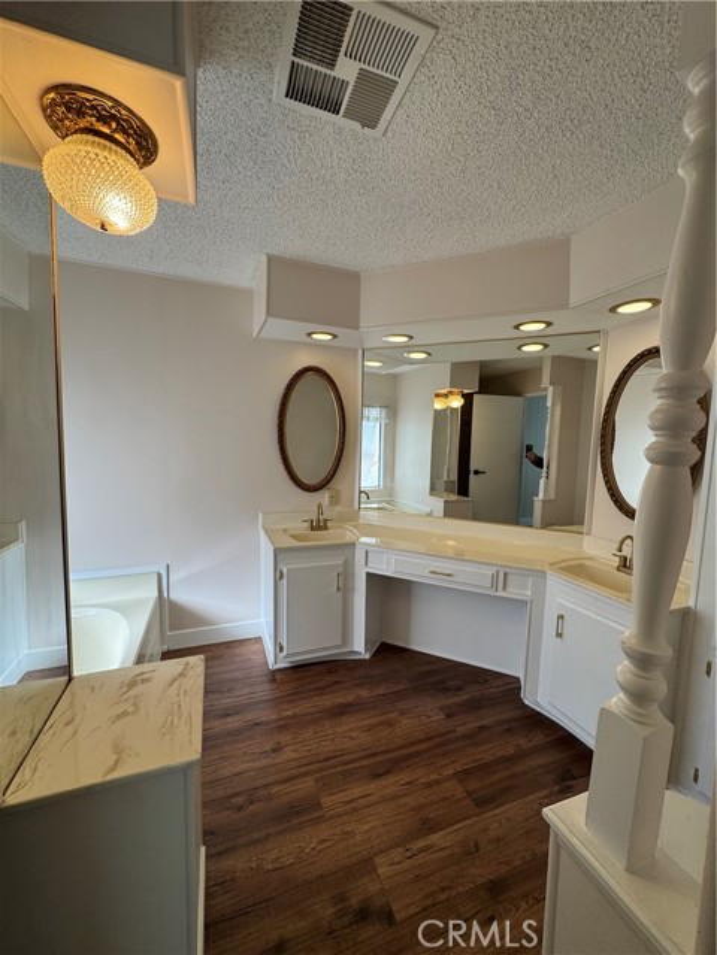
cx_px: 358
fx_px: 387
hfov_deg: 85.7
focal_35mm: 14
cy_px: 478
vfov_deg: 102.1
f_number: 2.2
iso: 64
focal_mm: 2.22
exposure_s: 1/120
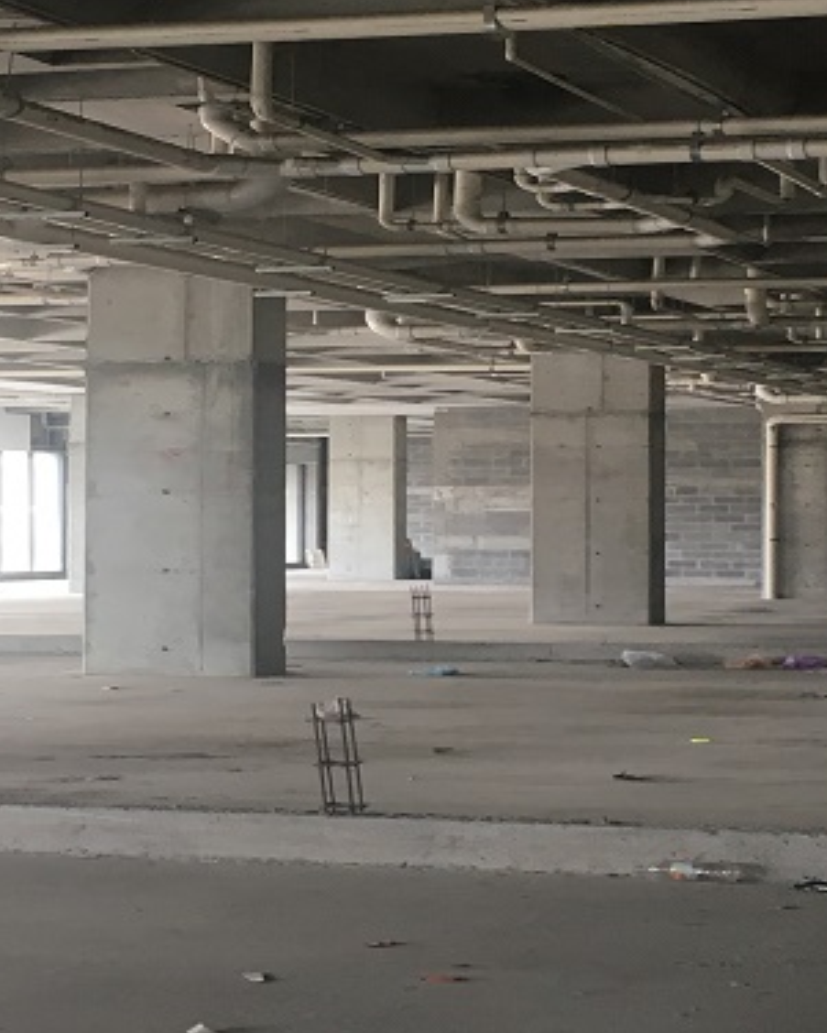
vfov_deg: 24.7
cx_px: 385
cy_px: 484
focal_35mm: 77
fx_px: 2355
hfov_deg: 19.9
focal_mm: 4.15
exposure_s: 1/30
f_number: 2.2
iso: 25
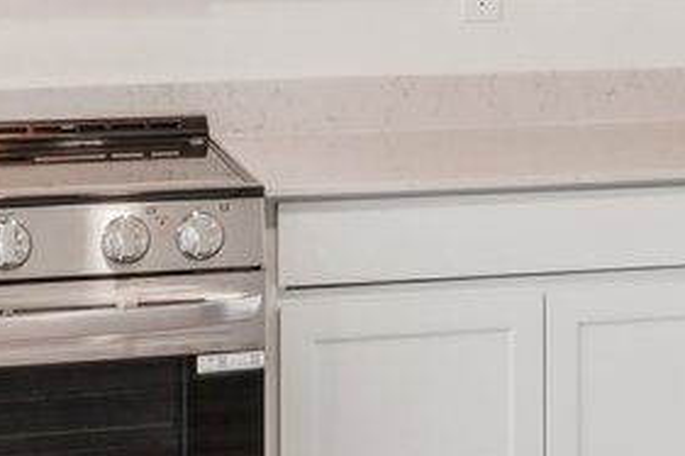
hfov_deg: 19.9
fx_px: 1940
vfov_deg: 13.1
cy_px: -77
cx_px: 497
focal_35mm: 102
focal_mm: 14
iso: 400
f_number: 8
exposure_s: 1/10
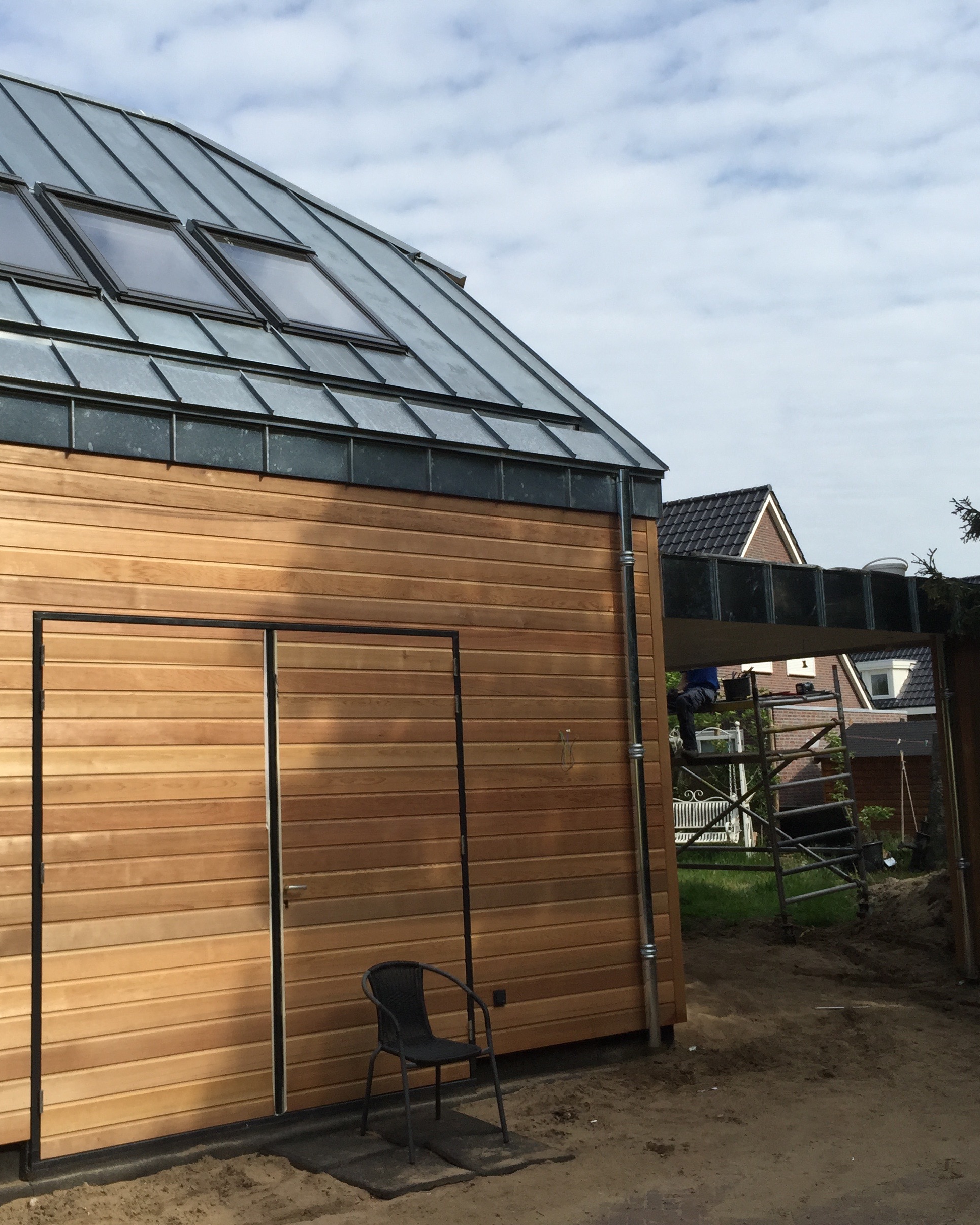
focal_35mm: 38
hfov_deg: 38.8
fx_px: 1378
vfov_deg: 47.9
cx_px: 340
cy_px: 609
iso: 32
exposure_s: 1/2326
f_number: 2.2
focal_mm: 4.15
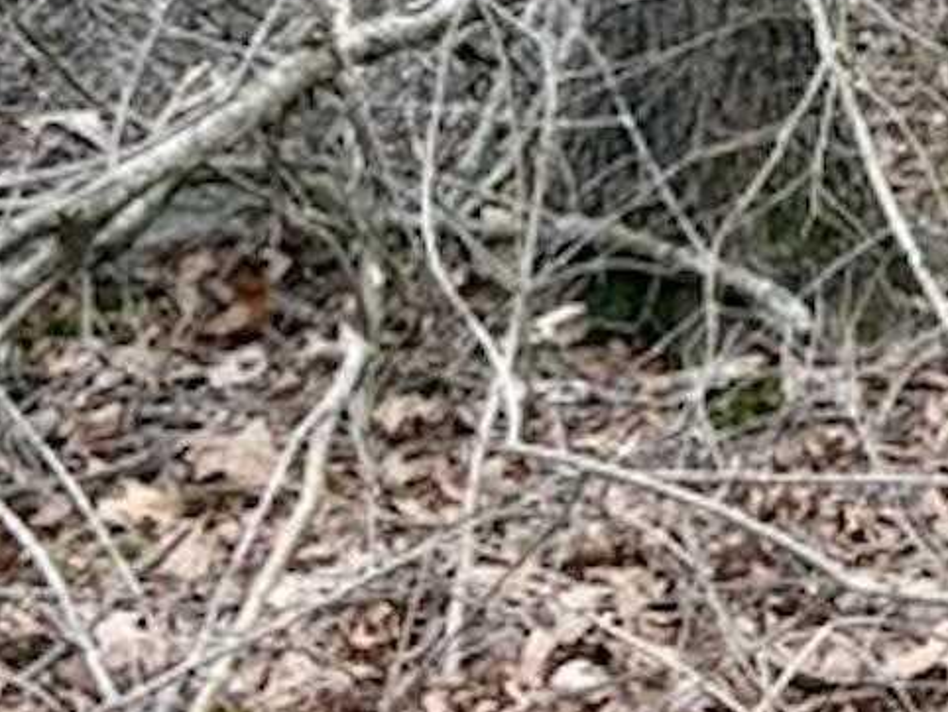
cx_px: 2095
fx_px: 3781
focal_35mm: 138
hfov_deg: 12.1
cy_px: -661
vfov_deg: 10.0
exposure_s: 1/121
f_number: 1.6
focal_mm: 5.96
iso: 64
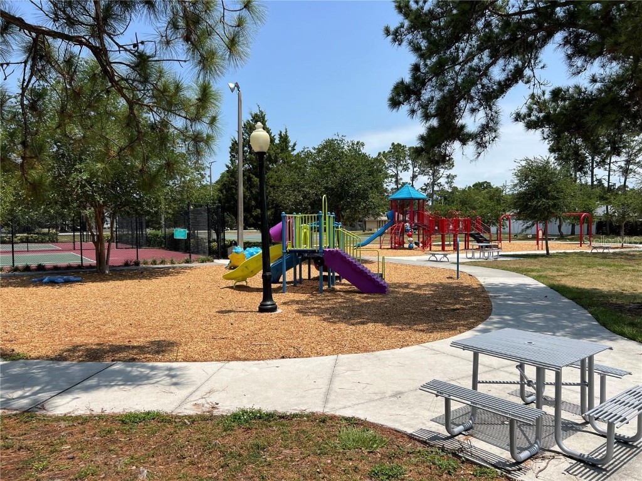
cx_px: 321
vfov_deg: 53.1
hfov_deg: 67.3
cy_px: 240
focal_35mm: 26
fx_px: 482
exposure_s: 1/5319
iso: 50
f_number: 1.5
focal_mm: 5.7
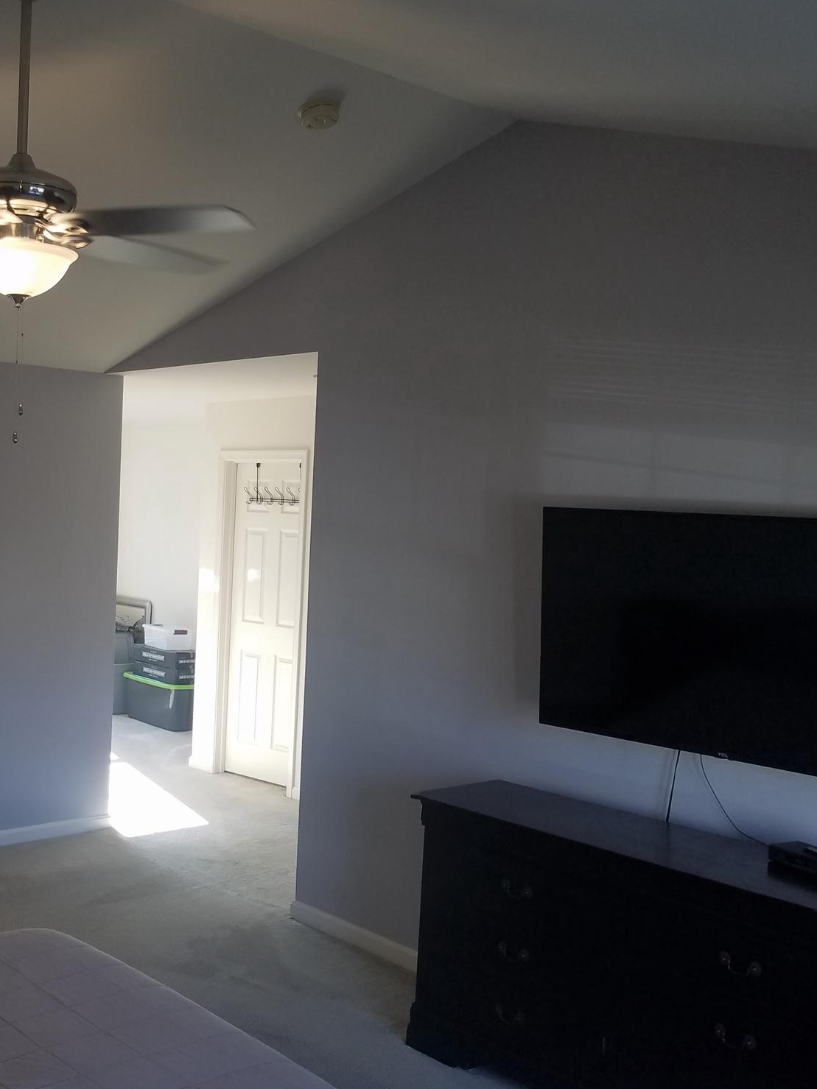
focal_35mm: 36
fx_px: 1133
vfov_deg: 51.4
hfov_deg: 38.6
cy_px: 541
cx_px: 206
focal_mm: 4.2
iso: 80
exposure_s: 1/120
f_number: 1.7
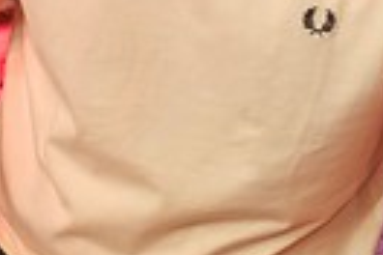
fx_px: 1968
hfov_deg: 10.2
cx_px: 772
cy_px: -55
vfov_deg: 7.4
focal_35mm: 185
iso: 160
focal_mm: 6.3
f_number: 1.7
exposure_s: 1/100
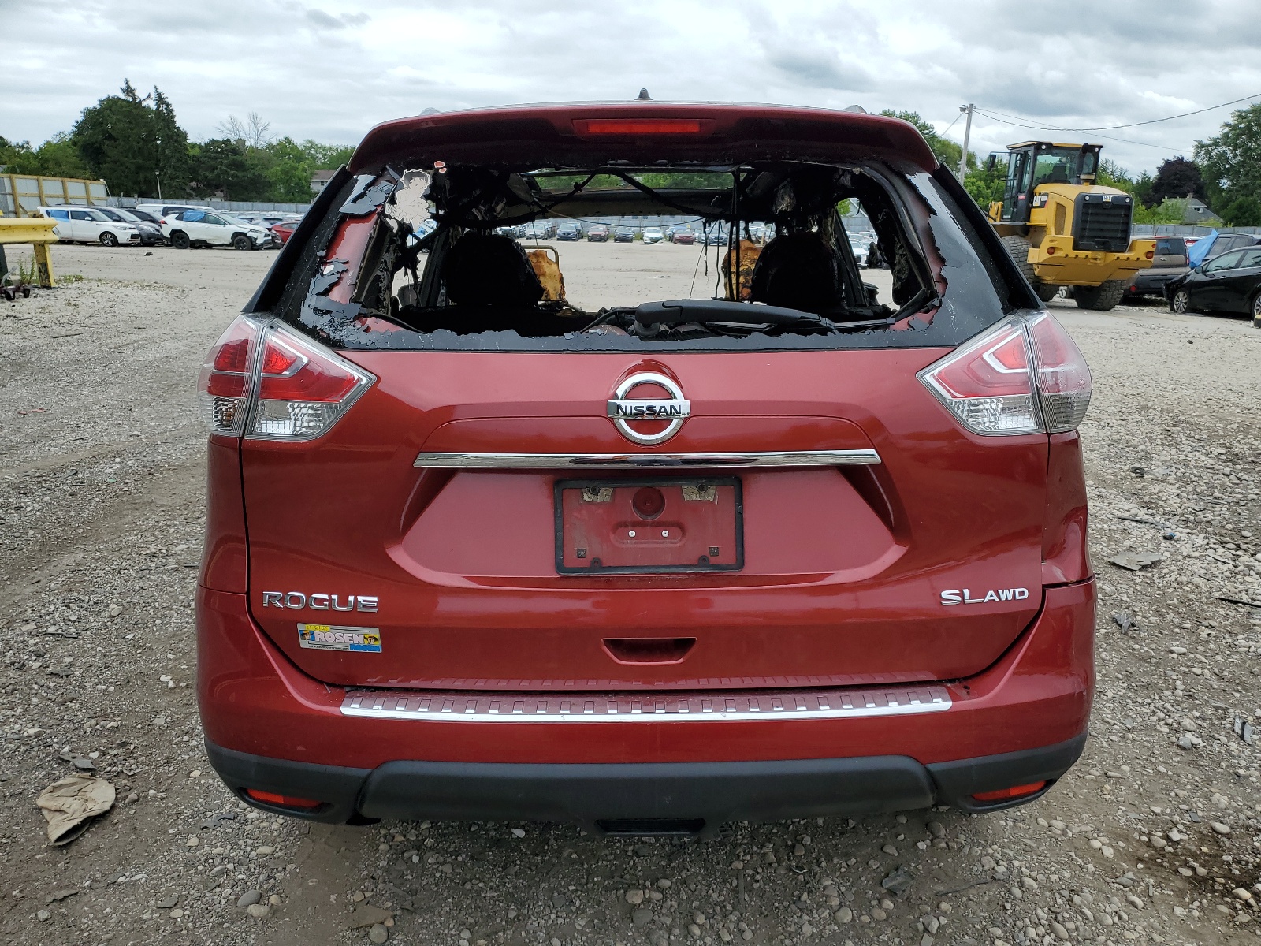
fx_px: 947
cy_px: 473
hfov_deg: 67.3
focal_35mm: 26
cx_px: 630
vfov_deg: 53.1
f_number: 1.5
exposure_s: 1/2000
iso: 50
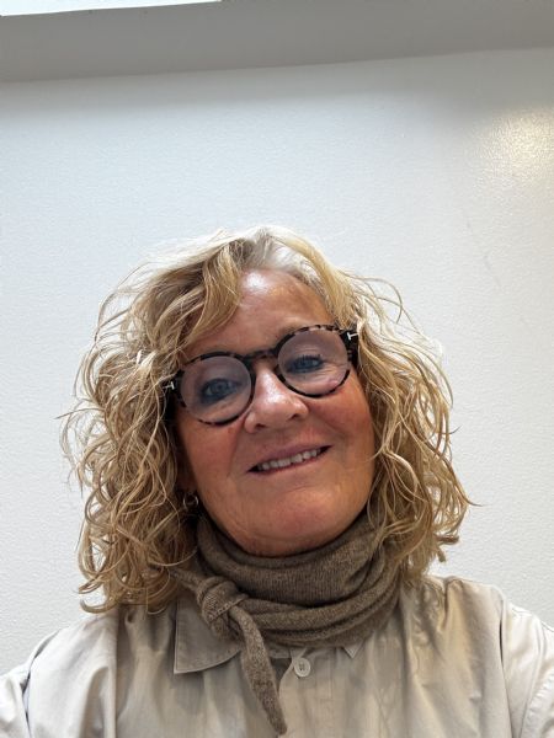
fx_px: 640
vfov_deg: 60.0
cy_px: 369
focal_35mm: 30
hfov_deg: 46.8
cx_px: 277
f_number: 1.9
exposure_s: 1/50
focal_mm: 2.69
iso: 50
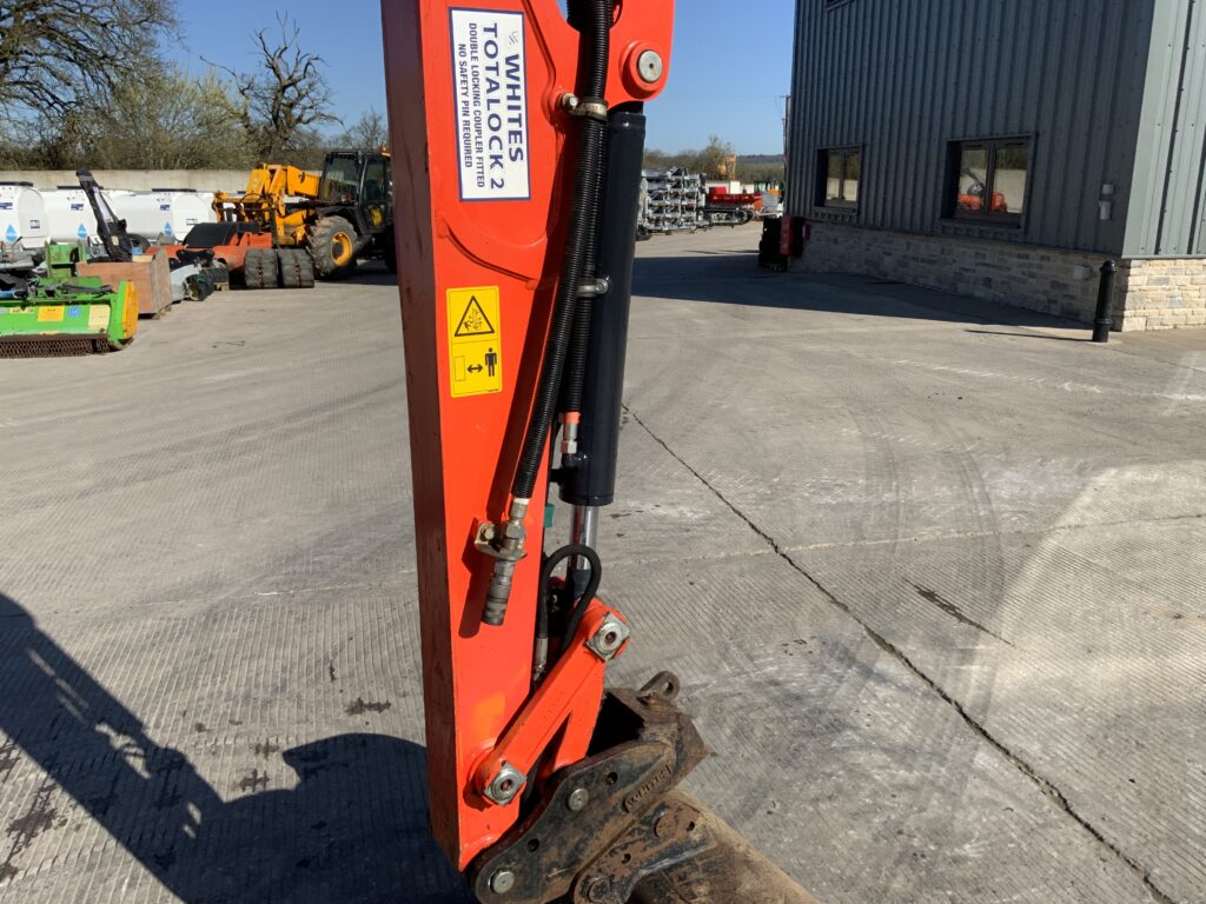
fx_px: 1010
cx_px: 603
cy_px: 452
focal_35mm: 29
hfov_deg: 61.7
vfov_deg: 48.2
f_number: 1.8
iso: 16
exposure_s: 1/1912
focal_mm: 3
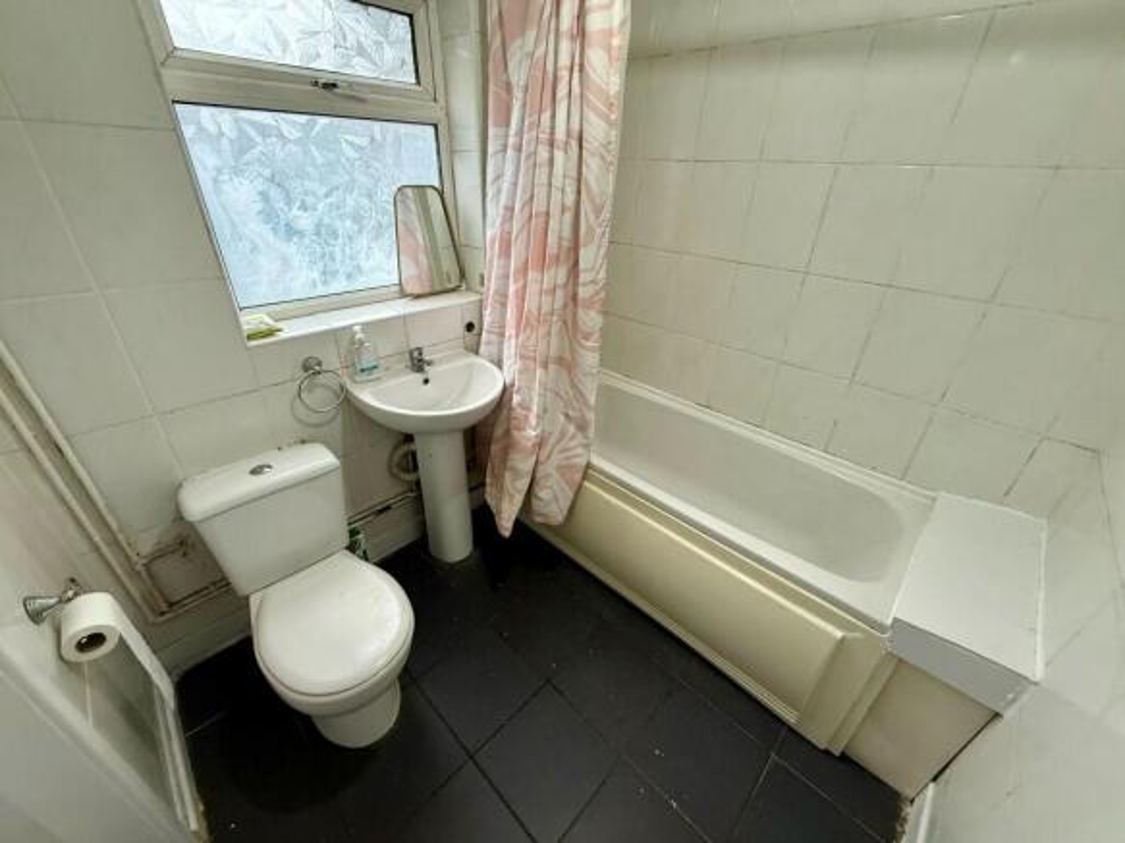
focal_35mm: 14
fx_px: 455
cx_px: 562
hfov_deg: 102.1
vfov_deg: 85.7
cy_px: 422
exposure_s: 1/100
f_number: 2.2
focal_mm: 2.22
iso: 250
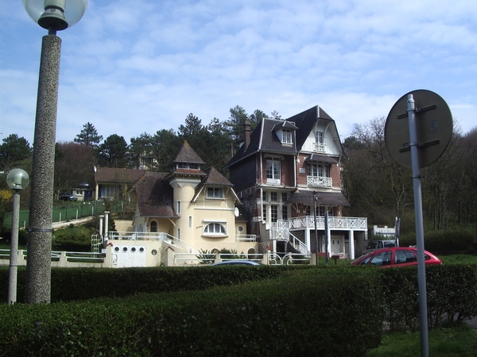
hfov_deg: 49.0
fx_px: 524
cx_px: 238
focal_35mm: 38
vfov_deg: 37.7
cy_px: 178
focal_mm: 5.8
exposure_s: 1/640
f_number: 4.3
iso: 50
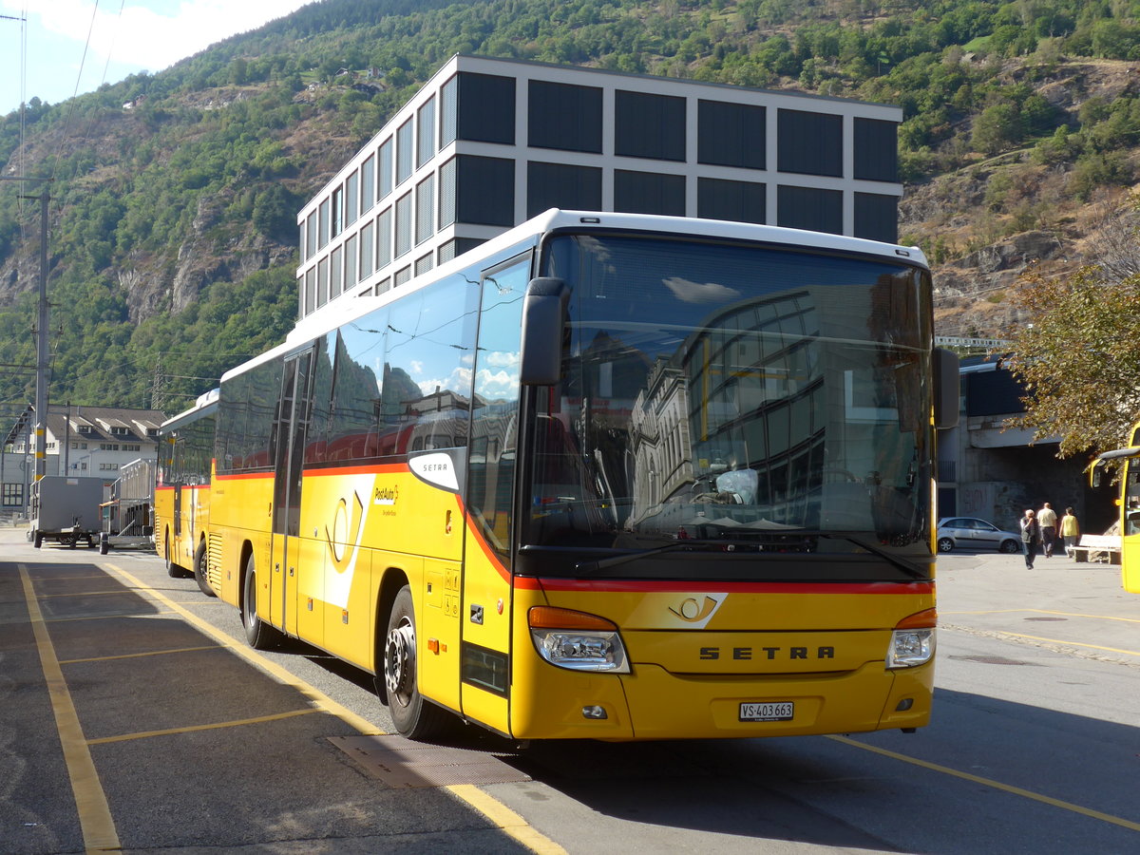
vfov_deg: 31.5
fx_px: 1515
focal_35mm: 46
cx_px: 570
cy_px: 428
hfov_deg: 41.2
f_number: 3
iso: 80
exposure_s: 1/800
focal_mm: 9.5
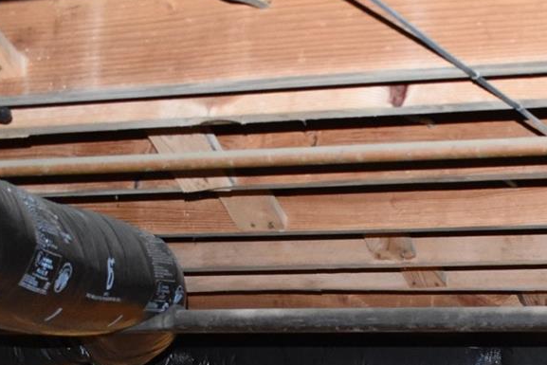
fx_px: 1699
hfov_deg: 17.9
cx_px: 518
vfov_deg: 11.7
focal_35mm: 112
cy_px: 564
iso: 2800
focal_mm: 21
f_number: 3.8
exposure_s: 1/60
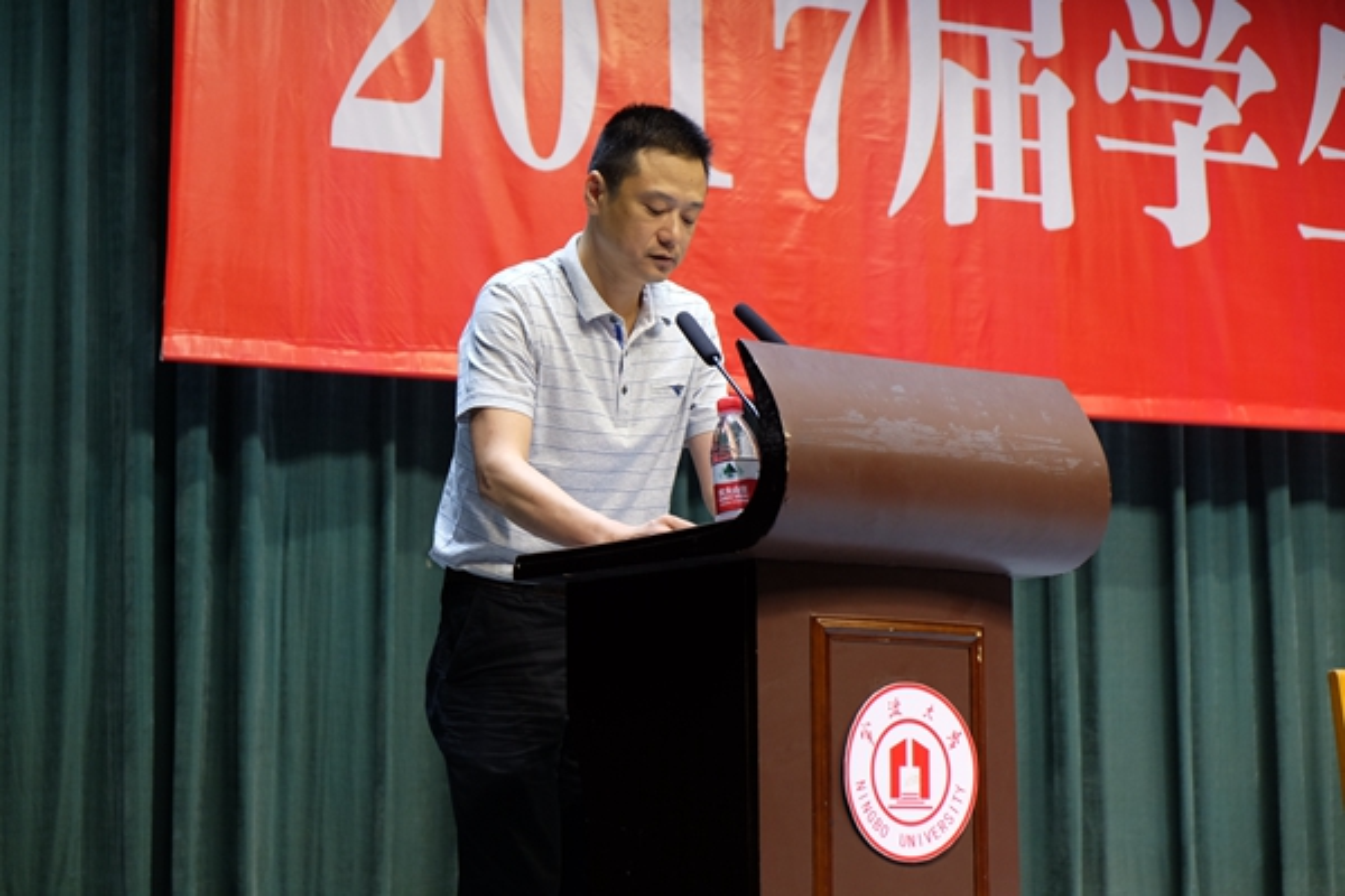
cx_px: 672
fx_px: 2578
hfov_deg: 29.2
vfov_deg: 19.7
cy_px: 448
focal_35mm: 69
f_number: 4
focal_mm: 46.3
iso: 640
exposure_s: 1/60
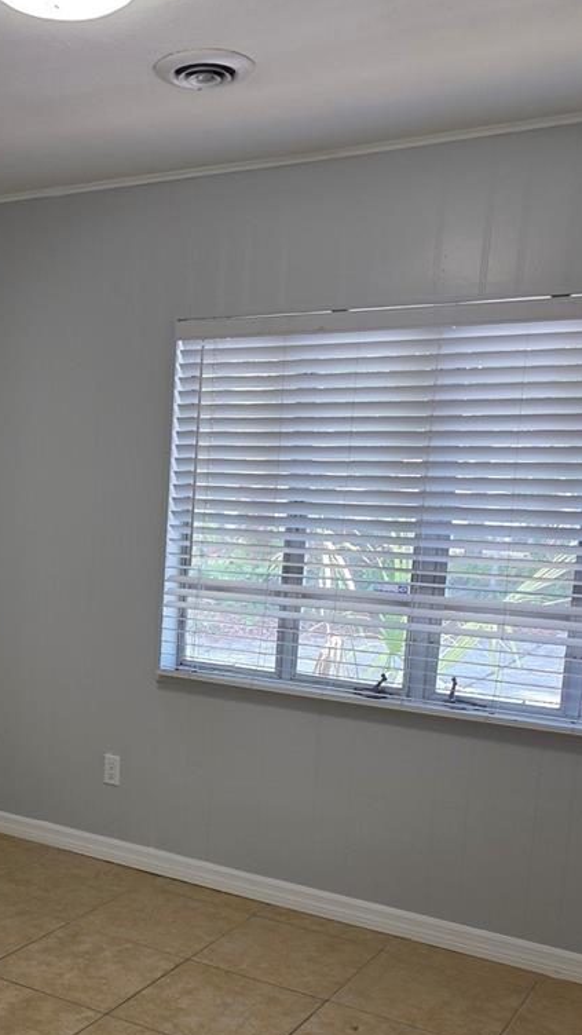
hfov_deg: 29.0
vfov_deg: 49.6
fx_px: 1097
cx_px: 117
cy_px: 690
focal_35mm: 40
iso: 100
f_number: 1.7
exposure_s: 1/120
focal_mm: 6.3
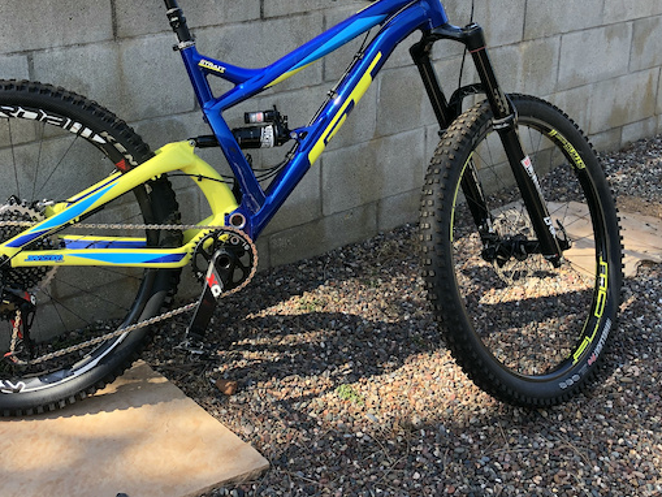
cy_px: 157
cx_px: 248
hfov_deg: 42.6
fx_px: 842
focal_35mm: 44
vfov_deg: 32.6
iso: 20
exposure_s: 1/187
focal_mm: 4
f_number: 1.8
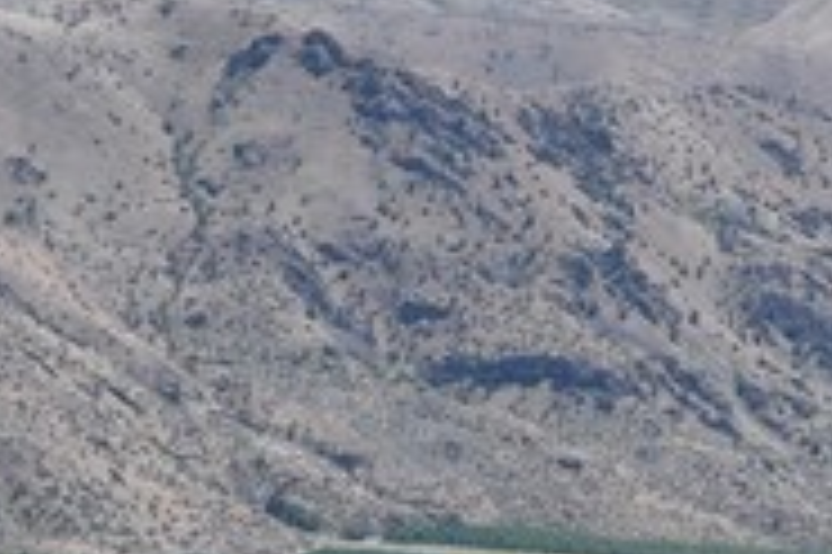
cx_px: 1304
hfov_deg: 6.6
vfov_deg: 4.5
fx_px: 7110
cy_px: 297
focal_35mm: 308
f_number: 9
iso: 100
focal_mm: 35
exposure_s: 1/320
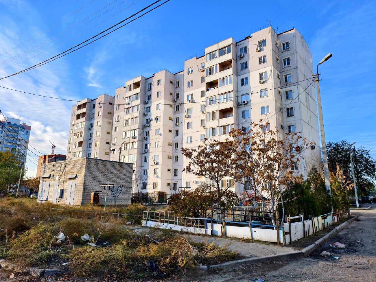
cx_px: 188
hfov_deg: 73.9
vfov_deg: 58.9
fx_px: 250
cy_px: 141
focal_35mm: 23
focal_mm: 6.54
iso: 71
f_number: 1.57
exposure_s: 1/387
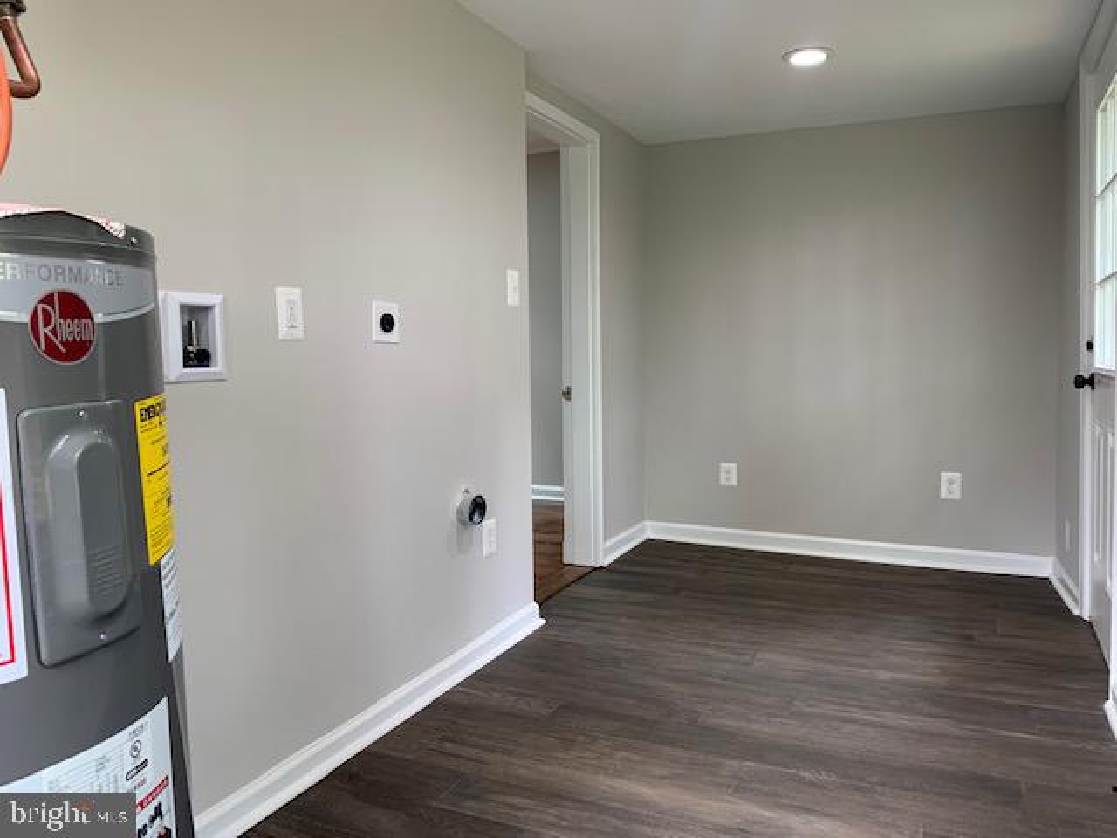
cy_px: 419
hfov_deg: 67.3
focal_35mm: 26
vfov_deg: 53.1
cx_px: 558
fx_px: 839
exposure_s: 1/120
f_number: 1.8
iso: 100
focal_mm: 4.25
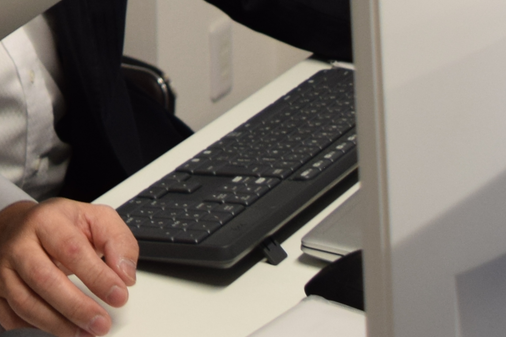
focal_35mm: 155
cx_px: -210
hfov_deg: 12.7
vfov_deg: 8.2
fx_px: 2179
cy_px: -428
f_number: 4
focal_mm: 22
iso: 450
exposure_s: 1/60
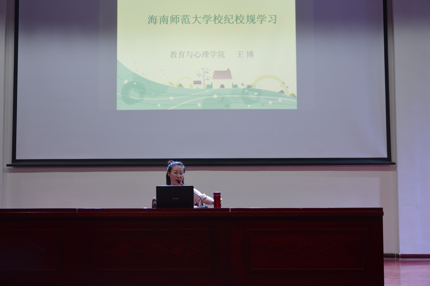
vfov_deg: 22.6
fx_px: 716
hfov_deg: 33.4
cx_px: 215
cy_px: 143
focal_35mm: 60
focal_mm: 40
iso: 720
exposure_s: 1/60
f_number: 4.5
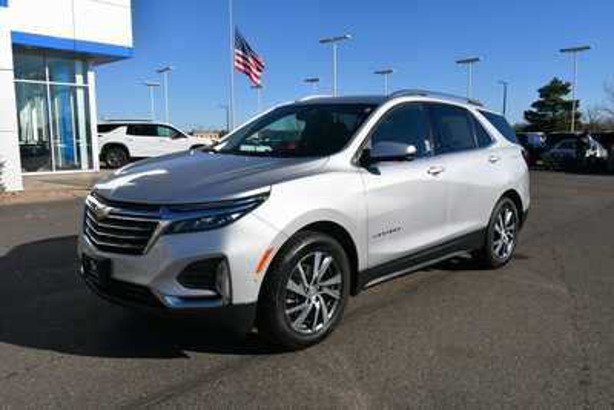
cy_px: 205
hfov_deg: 61.9
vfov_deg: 43.6
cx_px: 307
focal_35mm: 30
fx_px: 512
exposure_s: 1/500
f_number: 10
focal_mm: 20
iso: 100
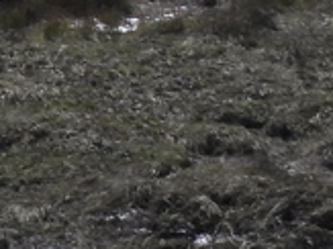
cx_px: -225
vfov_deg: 5.2
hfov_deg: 7.1
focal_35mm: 275
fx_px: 2644
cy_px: -392
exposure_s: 1/1600
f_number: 3.2
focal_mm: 6.2
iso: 100
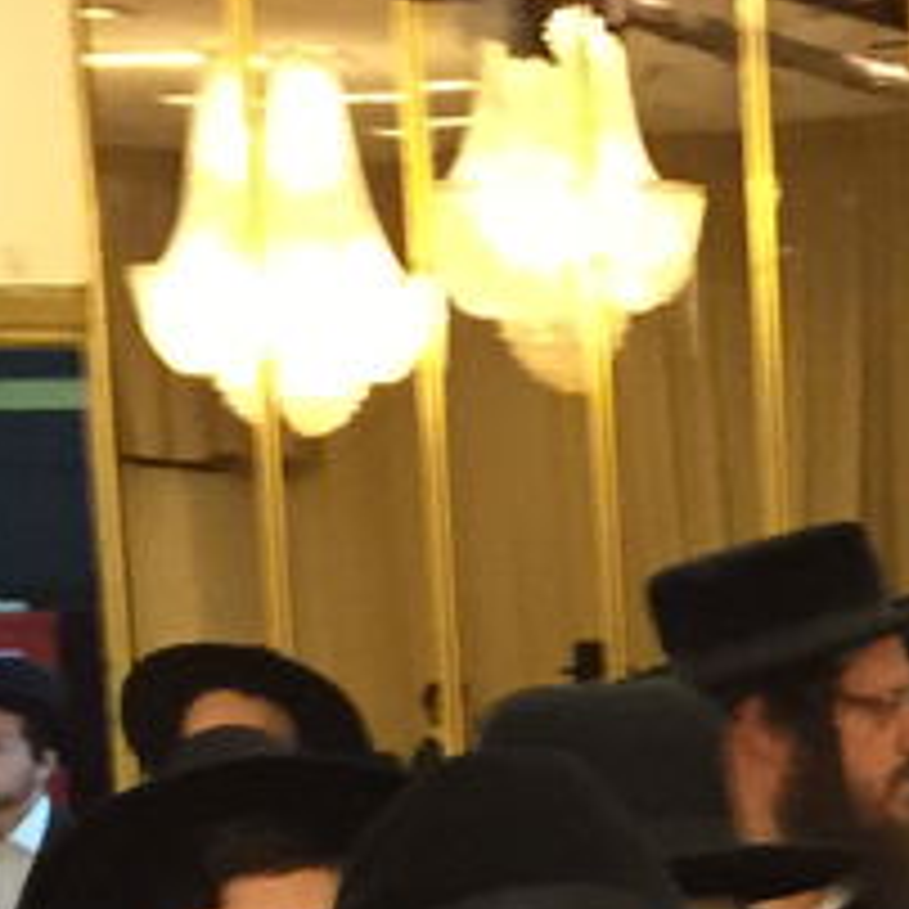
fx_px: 5288
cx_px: 1688
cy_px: 1786
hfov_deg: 9.3
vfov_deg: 9.2
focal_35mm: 178
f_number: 2.2
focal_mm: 4.15
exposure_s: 1/30
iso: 160
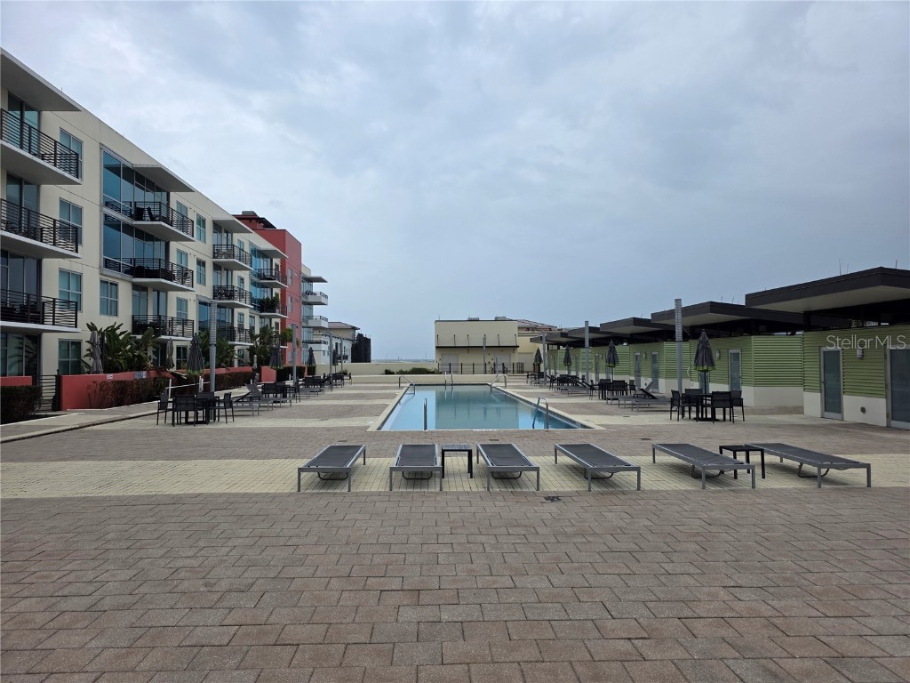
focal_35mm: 23
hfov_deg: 73.9
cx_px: 455
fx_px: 605
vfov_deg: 58.9
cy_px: 342
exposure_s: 1/3273
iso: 80
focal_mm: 6.3
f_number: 1.7
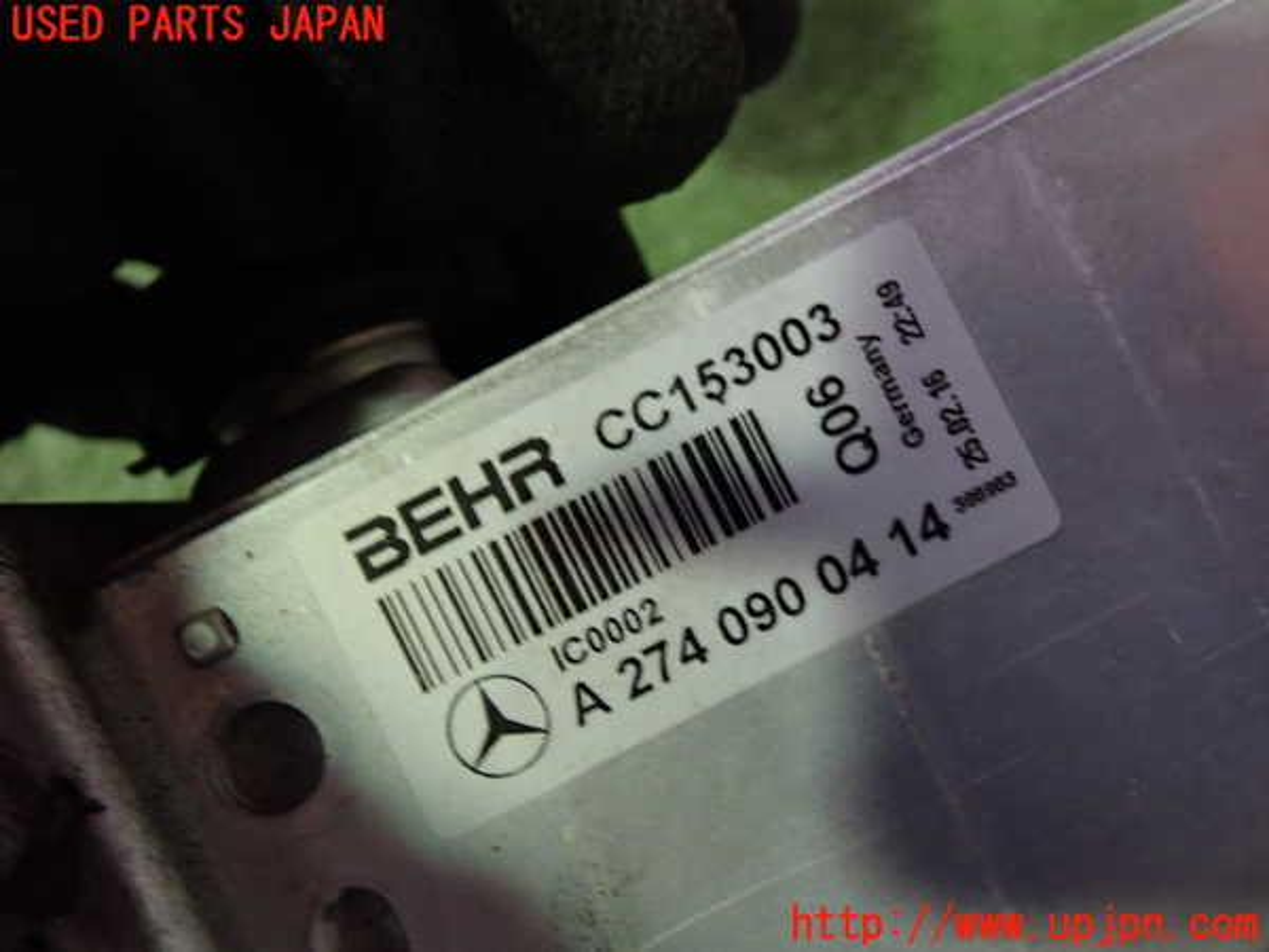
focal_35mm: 30
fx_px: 1100
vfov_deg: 46.8
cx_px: 634
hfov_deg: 60.0
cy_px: 476
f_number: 2.3
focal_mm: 5.4
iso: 320
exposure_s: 1/30
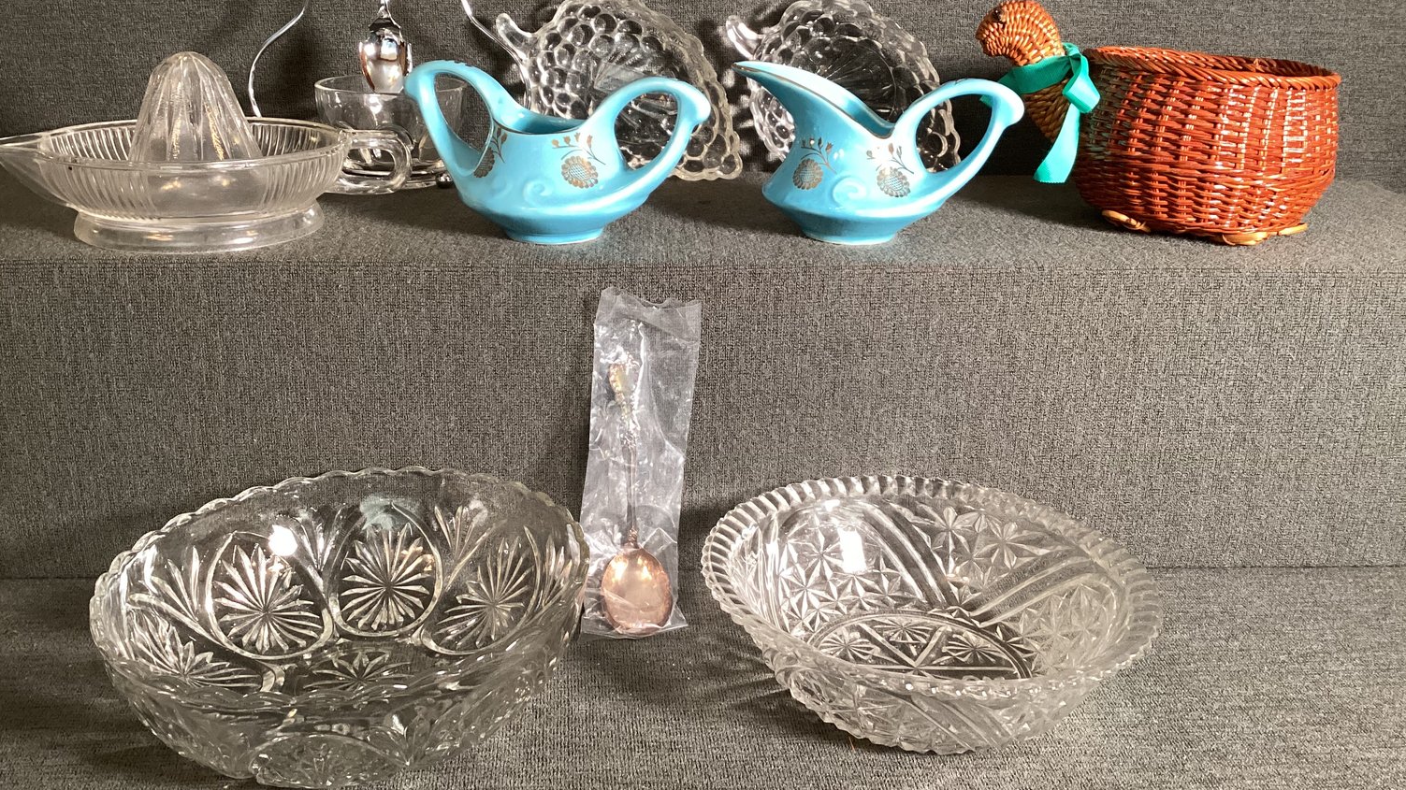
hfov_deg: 58.0
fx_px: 1267
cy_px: 319
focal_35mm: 34
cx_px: 706
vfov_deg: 34.5
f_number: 2.4
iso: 200
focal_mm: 3.3
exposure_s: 1/60
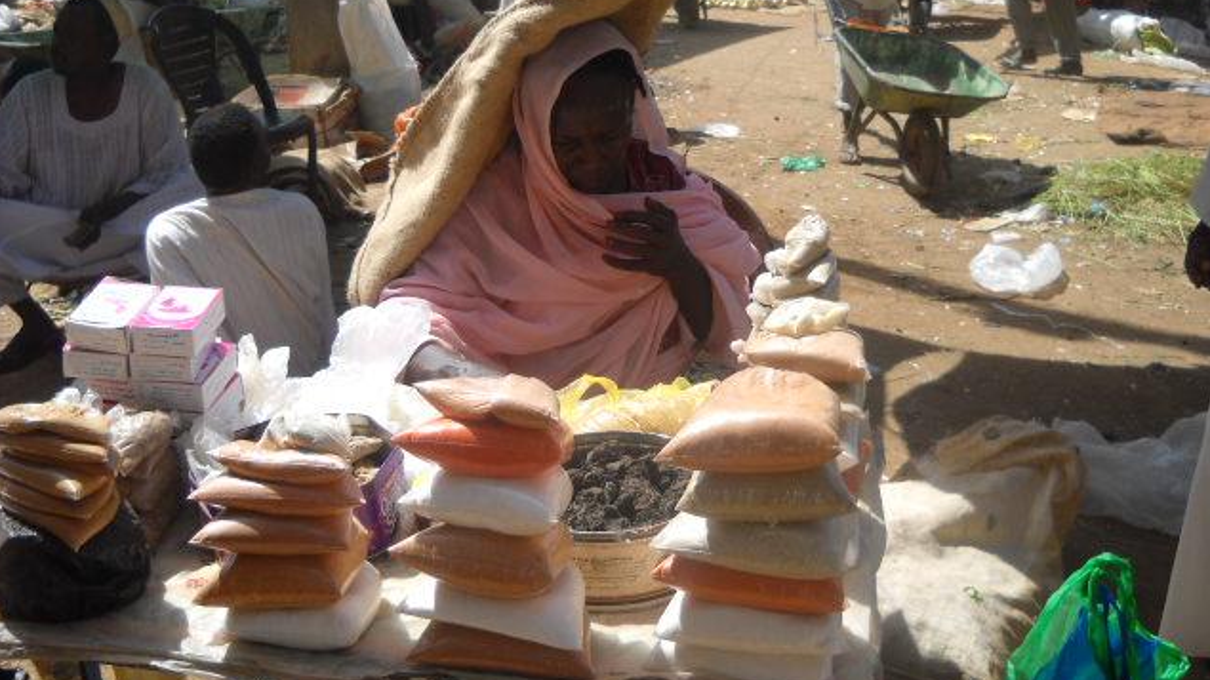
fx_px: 1444
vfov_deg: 26.5
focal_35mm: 45
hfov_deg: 45.5
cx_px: 604
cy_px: 310
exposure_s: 1/250
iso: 64
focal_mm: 6.72
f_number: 5.5
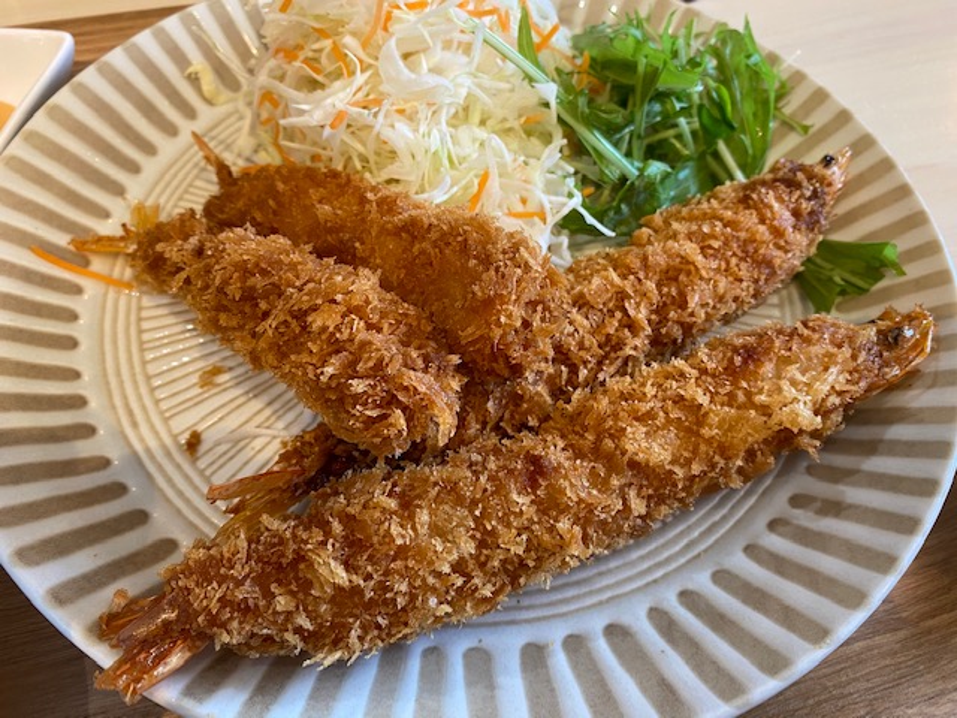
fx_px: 719
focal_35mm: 26
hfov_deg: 67.3
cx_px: 478
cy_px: 359
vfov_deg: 53.1
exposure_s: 1/50
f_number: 1.8
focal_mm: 4.25
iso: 160
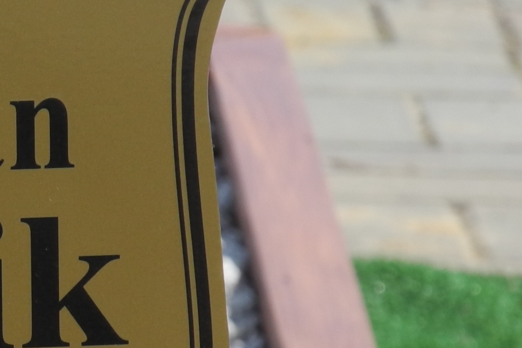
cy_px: 234
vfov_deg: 2.2
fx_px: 9266
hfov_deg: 3.2
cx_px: -173
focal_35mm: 639
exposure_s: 1/400
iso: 100
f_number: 5.6
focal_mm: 37
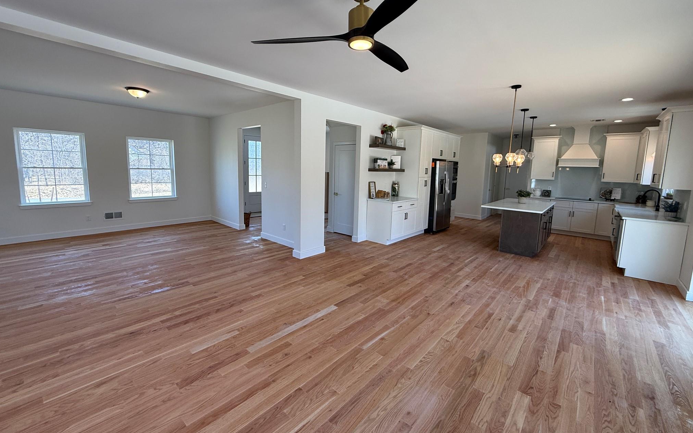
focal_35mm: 15
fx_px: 283
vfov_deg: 74.7
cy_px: 200
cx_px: 345
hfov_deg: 101.5
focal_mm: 2.22
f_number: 2.2
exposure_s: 1/120
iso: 100
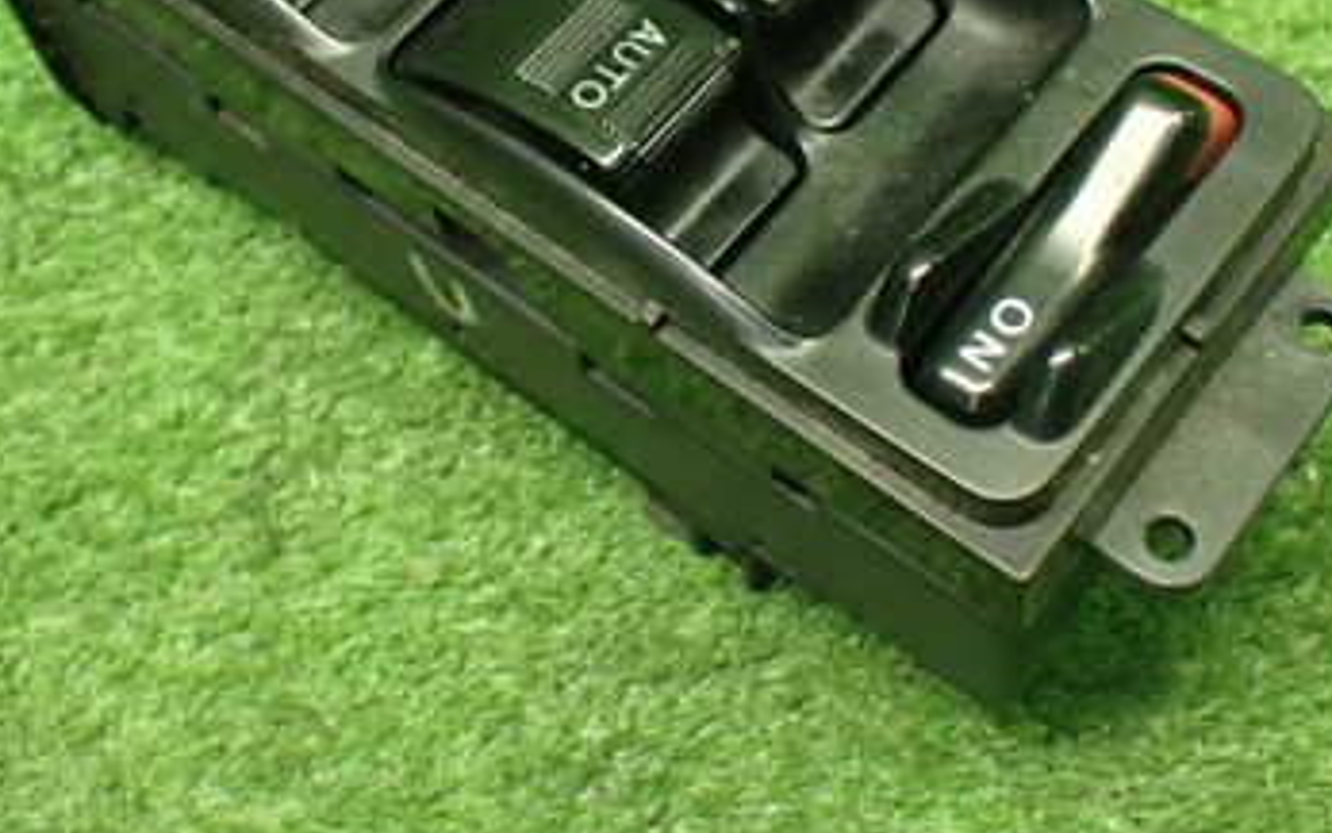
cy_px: 177
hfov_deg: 36.9
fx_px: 1997
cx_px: 633
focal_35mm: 55
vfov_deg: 23.2
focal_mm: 5.4
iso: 800
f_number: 2.3
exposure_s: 1/50
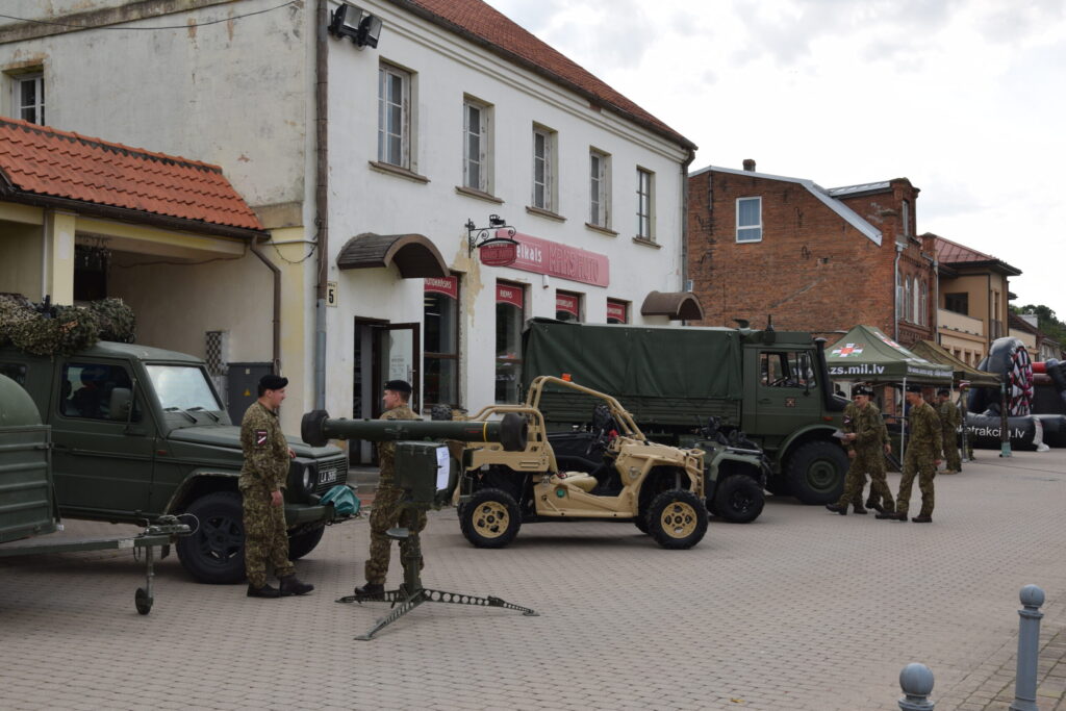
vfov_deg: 29.9
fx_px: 1333
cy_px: 356
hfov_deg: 43.6
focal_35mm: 45
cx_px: 533
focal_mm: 30
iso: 100
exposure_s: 1/200
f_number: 8
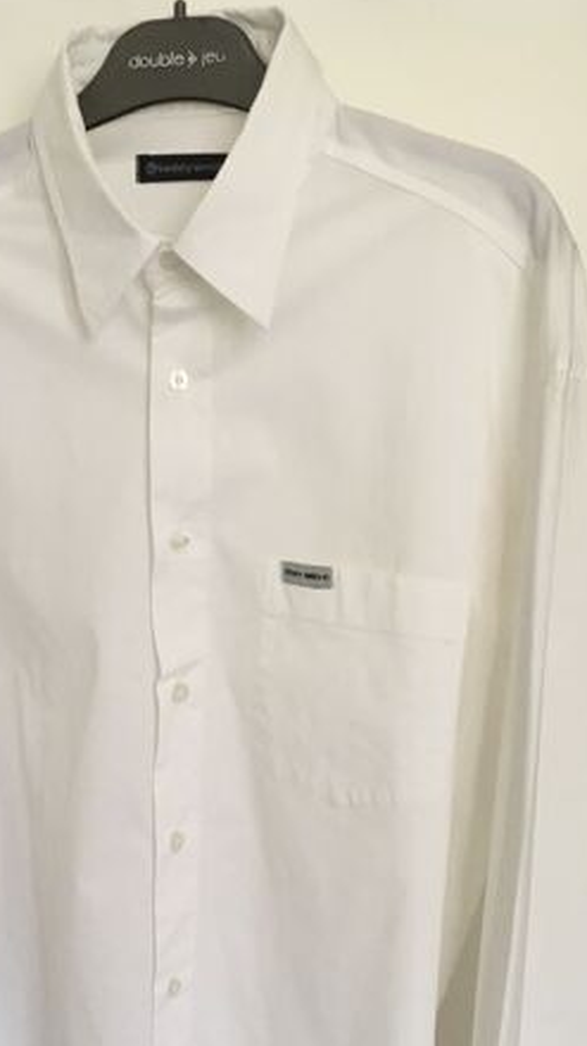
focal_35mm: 46
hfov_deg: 25.7
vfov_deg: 43.9
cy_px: 706
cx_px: 159
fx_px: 1275
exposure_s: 1/33
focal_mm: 4.15
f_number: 2.2
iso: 64
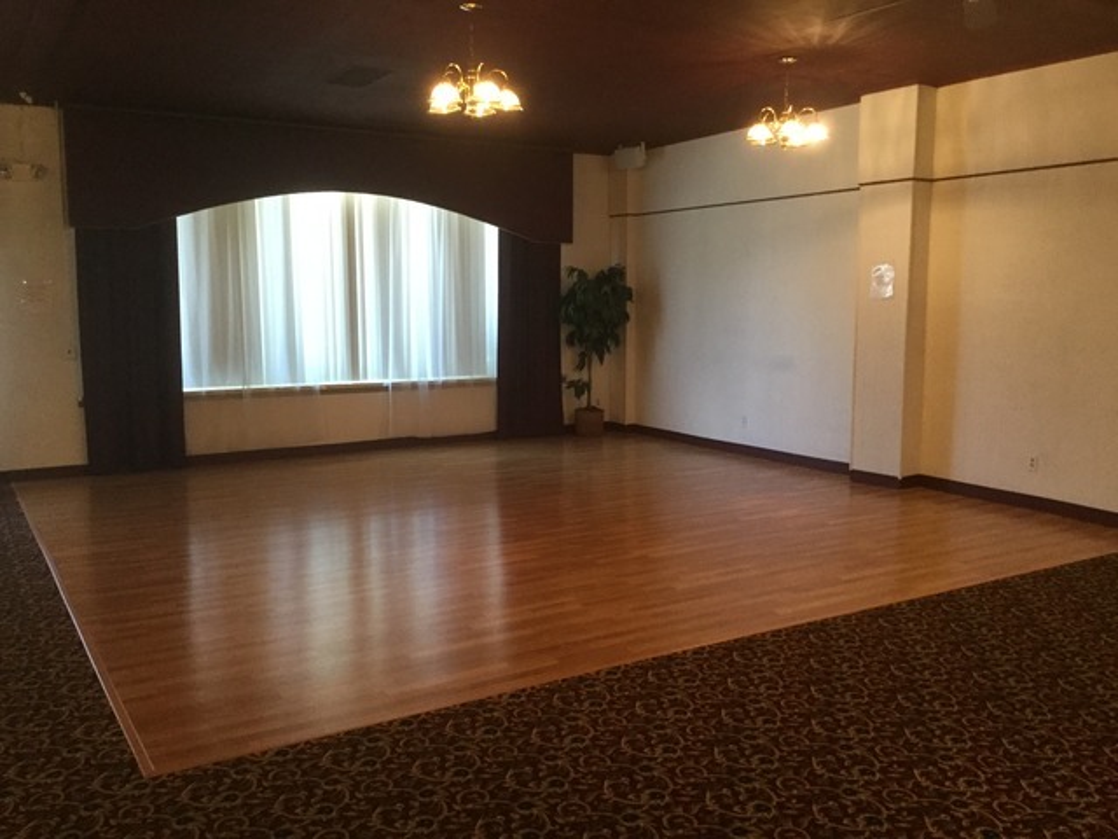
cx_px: 559
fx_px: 1001
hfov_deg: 58.4
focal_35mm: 31
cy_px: 420
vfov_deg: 45.4
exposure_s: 1/30
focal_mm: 3.3
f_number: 2.4
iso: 200
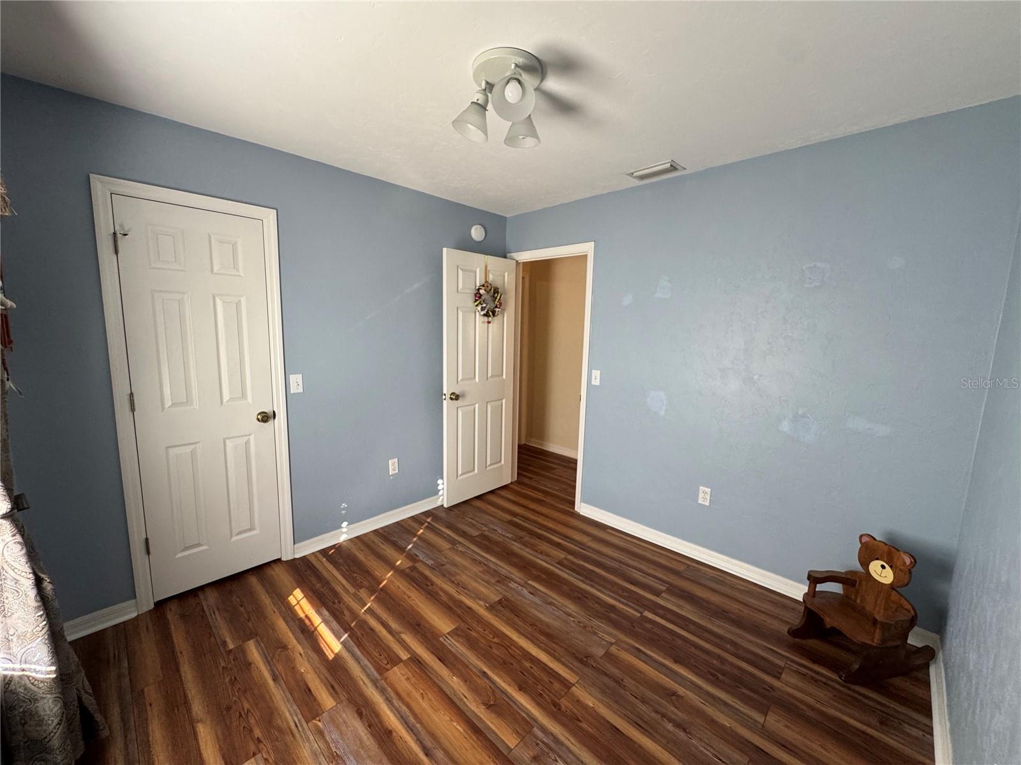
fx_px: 413
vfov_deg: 85.7
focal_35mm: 14
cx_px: 510
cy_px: 382
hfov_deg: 102.1
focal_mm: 2.22
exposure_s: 1/99
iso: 200
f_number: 2.2
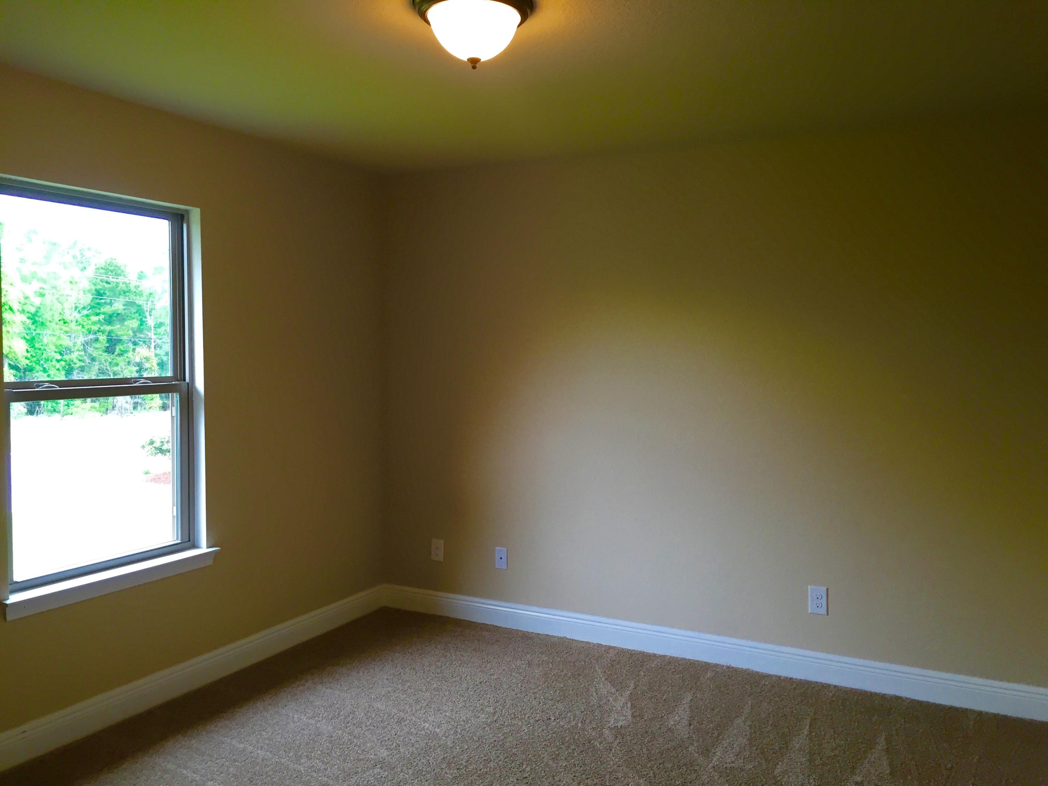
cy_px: 393
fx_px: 878
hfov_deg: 61.7
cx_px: 524
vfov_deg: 48.2
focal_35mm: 29
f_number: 2.2
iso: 32
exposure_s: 1/30
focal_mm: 4.15
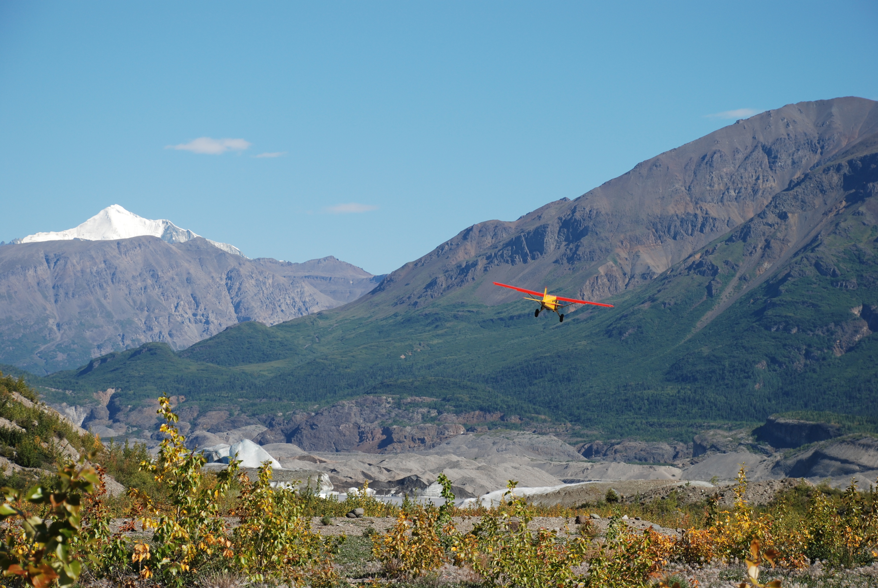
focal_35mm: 105
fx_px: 2564
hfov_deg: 19.4
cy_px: 294
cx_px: 439
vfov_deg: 13.1
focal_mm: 70
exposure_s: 1/500
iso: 125
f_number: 5.6
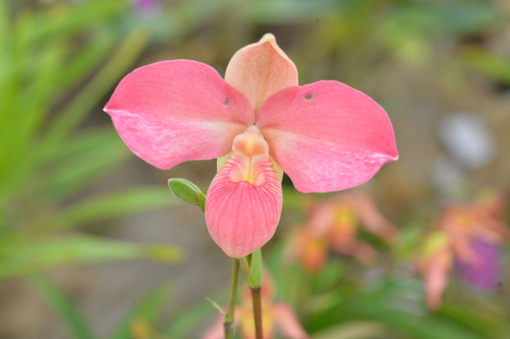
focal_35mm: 90
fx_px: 1274
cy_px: 170
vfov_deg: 15.2
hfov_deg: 22.6
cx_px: 255
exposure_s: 1/100
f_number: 6.3
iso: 3200
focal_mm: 90
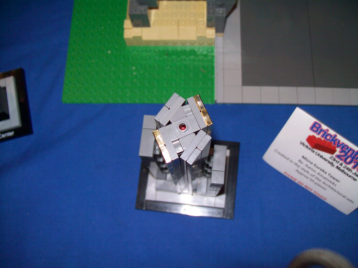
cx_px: 179
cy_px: 134
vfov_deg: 39.6
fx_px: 372
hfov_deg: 51.4
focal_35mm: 36
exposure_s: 1/64
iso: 80
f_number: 2.7
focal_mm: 6
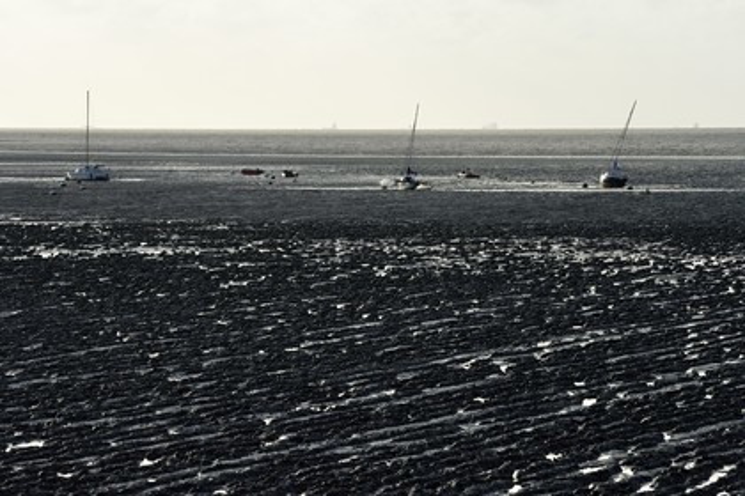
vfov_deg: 6.9
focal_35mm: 200
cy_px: 248
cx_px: 372
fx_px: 4139
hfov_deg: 10.3
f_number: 9
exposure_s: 1/800
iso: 200
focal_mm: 200
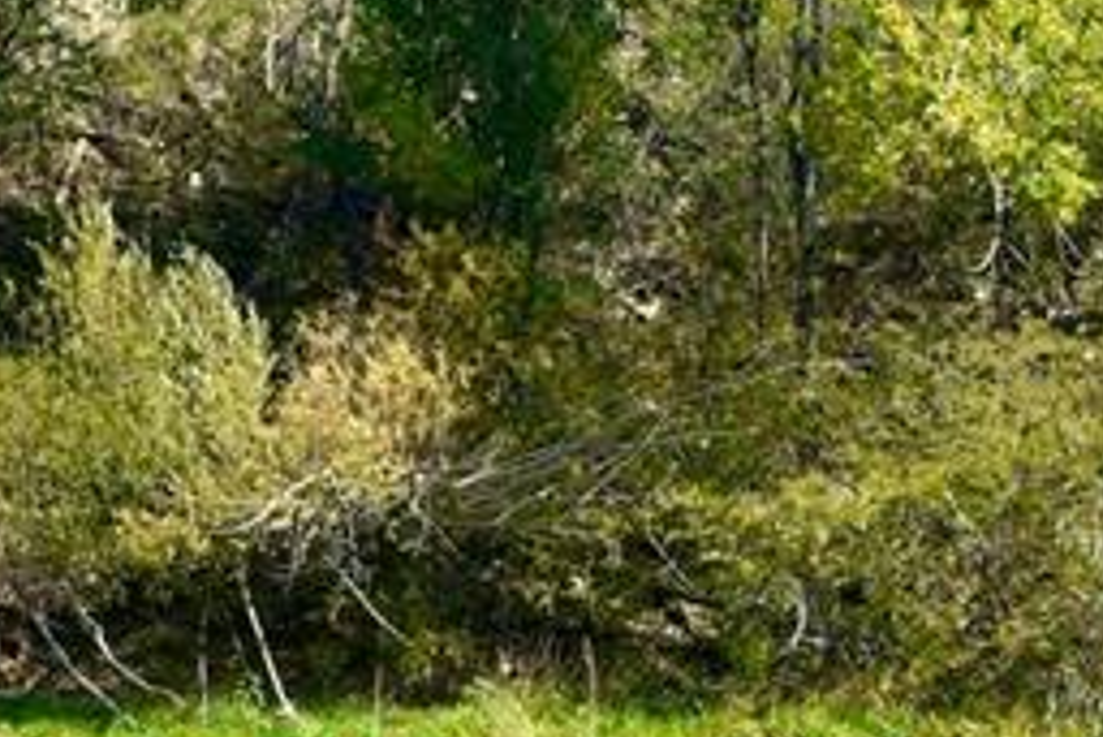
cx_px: 254
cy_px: 683
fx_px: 6131
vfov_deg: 6.9
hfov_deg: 10.3
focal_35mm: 200
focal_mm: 50
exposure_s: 1/250
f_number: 8
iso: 200
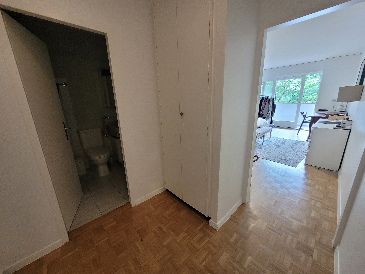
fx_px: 137
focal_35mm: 13
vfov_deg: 89.9
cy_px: 137
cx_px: 182
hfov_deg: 106.2
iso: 250
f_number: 2.2
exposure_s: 1/50
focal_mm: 1.74
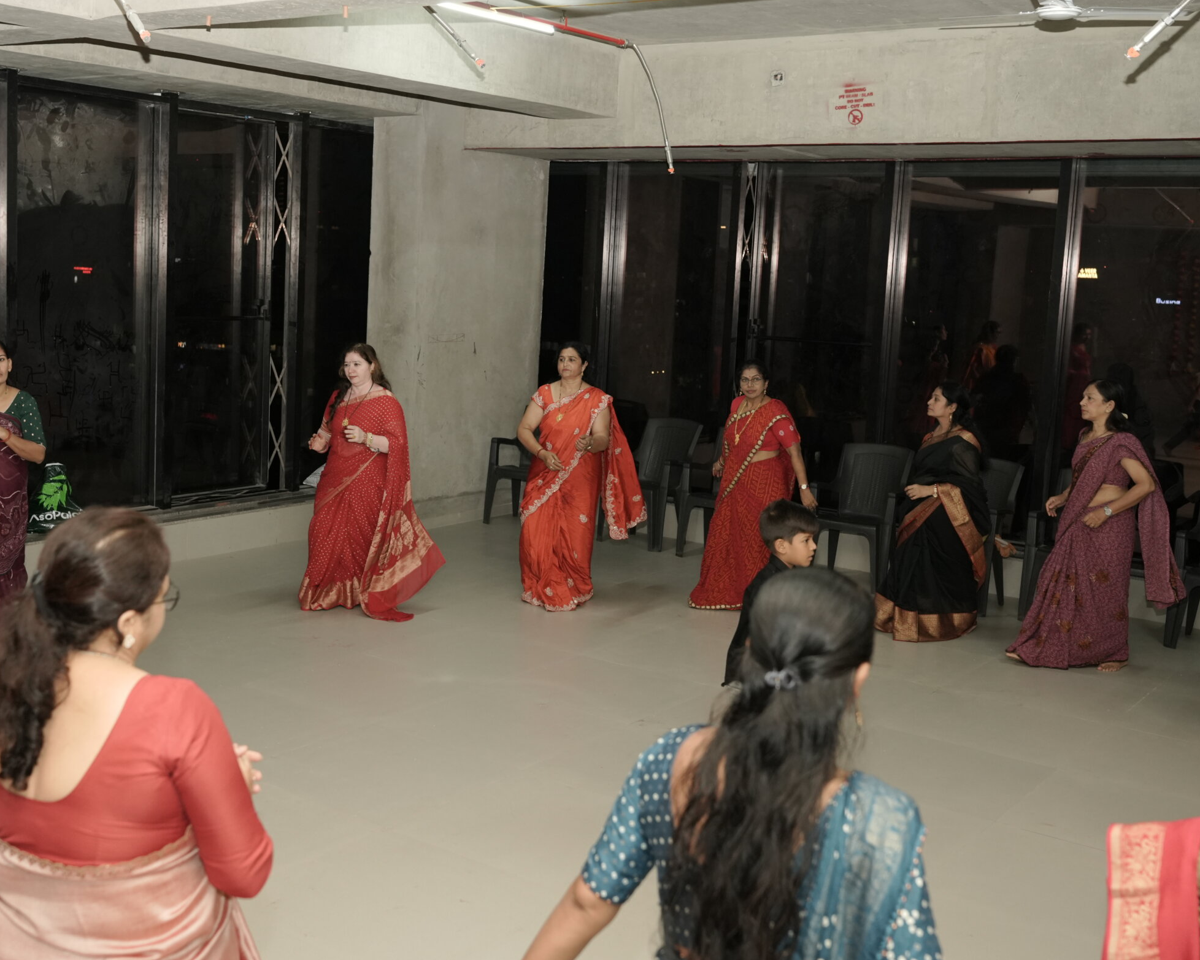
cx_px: 485
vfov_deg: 34.9
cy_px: 444
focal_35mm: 43
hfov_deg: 42.7
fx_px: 1527
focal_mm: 35
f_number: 3.5
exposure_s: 1/160
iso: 1600
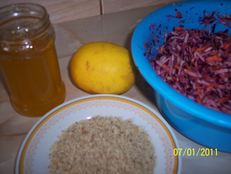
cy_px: 87
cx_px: 116
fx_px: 260
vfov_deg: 36.8
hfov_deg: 47.9
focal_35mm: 39
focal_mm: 8
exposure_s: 1/60
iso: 100
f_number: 2.8
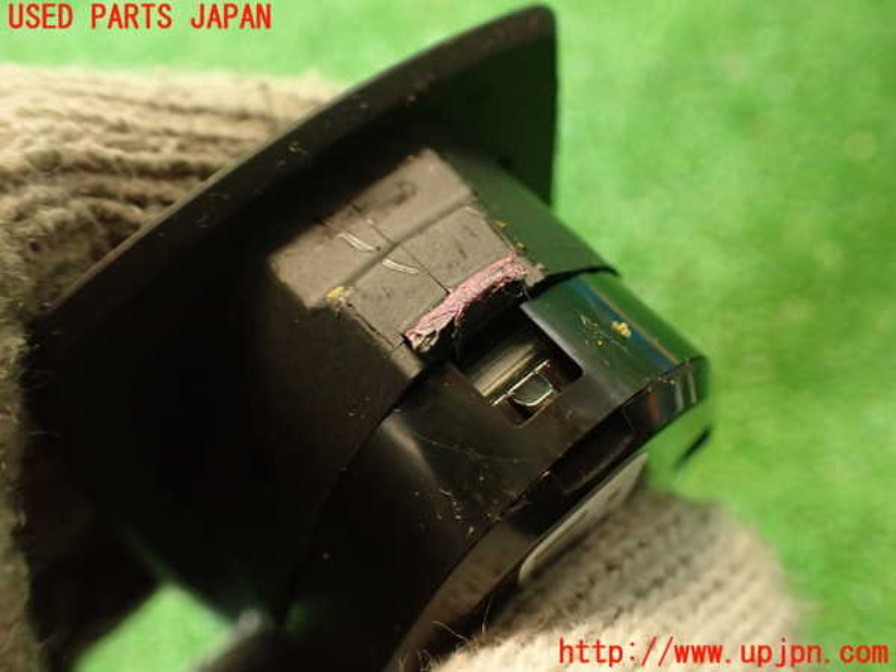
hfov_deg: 56.8
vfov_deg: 44.2
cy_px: 336
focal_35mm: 32
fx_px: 828
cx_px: 448
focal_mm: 5.79
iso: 500
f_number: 2.4
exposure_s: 1/30
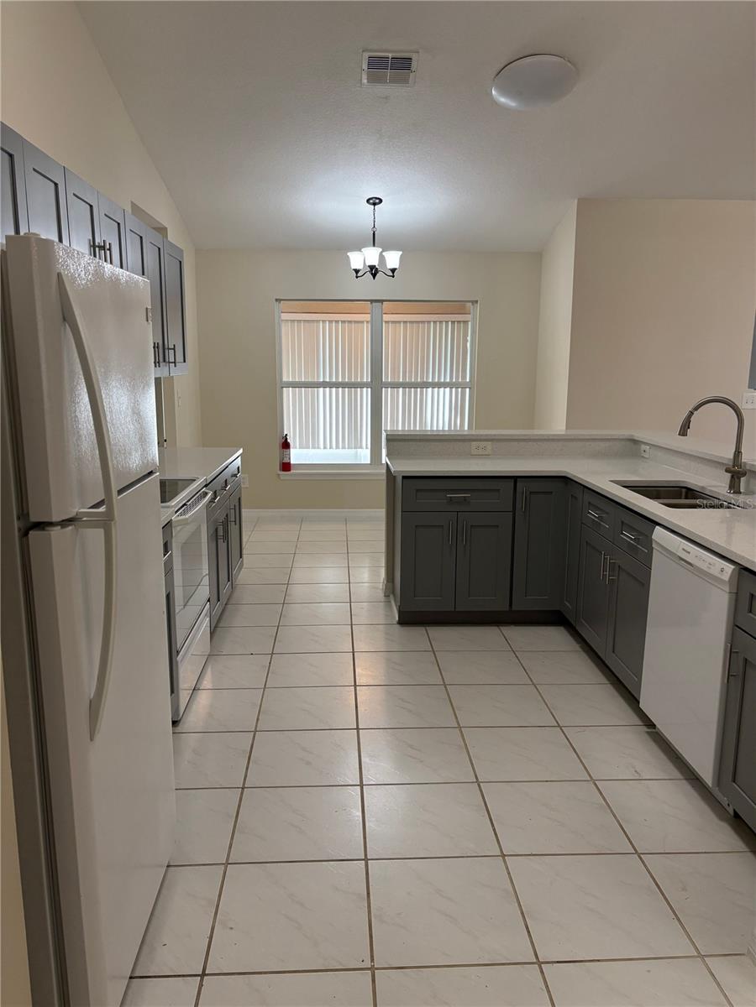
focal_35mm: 26
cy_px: 504
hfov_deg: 53.1
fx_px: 757
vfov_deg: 67.3
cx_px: 378
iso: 100
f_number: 1.6
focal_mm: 5.96
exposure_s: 1/129
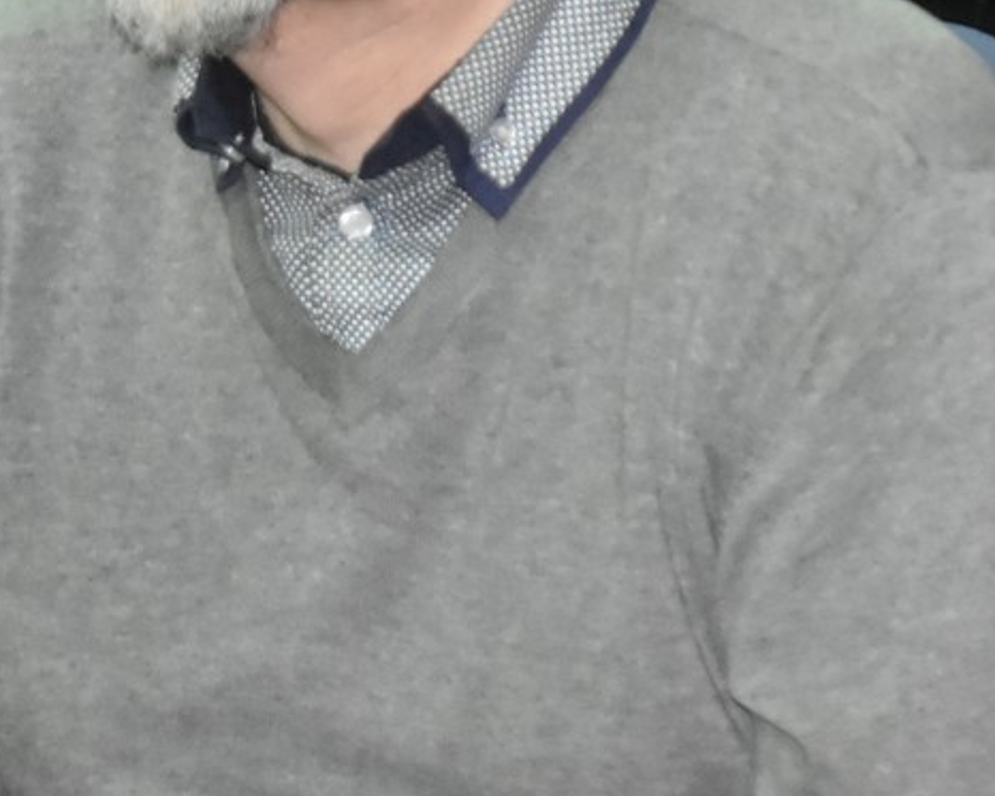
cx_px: 1036
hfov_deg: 8.2
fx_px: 6922
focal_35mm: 235
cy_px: -164
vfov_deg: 6.5
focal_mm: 48
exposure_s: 1/80
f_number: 5.3
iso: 2500
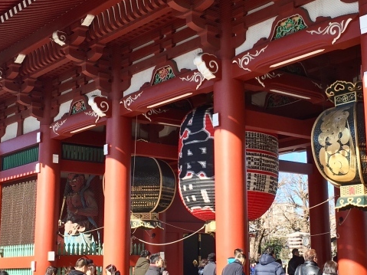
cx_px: 218
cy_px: 128
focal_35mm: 62
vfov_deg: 23.6
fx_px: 657
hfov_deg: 31.1
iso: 25
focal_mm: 4.15
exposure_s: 1/538
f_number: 2.2
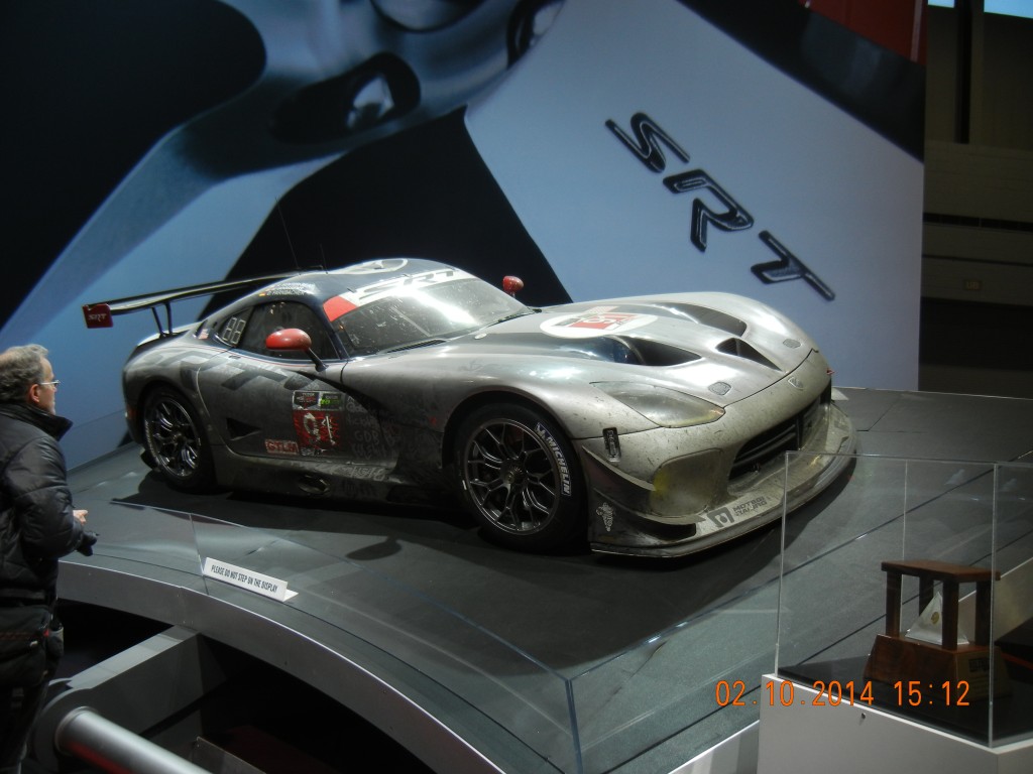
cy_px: 387
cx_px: 516
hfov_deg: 60.0
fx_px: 895
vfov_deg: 46.8
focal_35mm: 30
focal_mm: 5.4
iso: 160
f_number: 3.5
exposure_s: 1/135
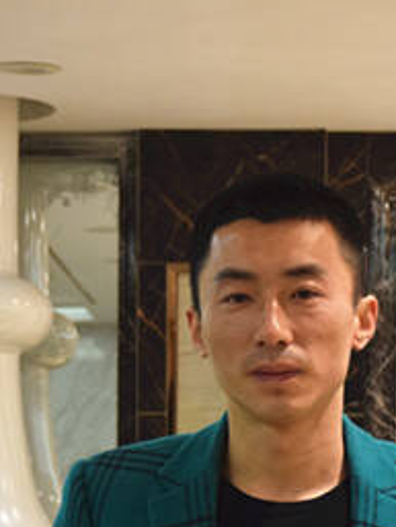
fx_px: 2393
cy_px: 415
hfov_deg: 9.5
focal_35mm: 157
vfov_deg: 12.5
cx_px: 174
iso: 800
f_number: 4.5
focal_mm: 42
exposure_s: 1/80
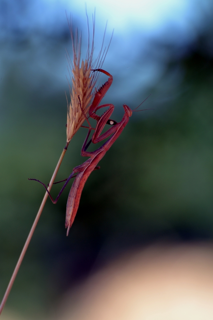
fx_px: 2928
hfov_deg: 4.2
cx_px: 106
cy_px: 160
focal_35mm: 330
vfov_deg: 6.2
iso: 160
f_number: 8
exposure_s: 1/125
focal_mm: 220
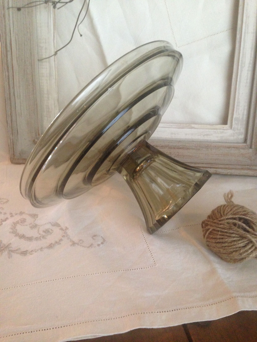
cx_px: 128
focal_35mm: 33
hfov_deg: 42.9
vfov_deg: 55.4
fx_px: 327
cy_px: 171
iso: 320
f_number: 2.4
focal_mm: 4.12
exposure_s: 1/20
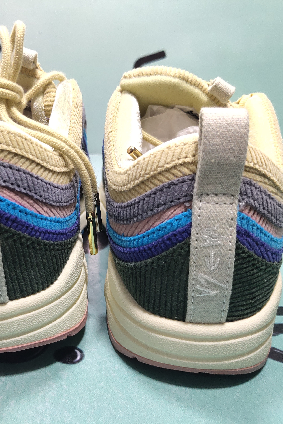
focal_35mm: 42
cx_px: 80
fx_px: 495
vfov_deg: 46.4
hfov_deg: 31.5
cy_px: 213
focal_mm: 4.35
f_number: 1.79
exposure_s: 1/100
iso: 161
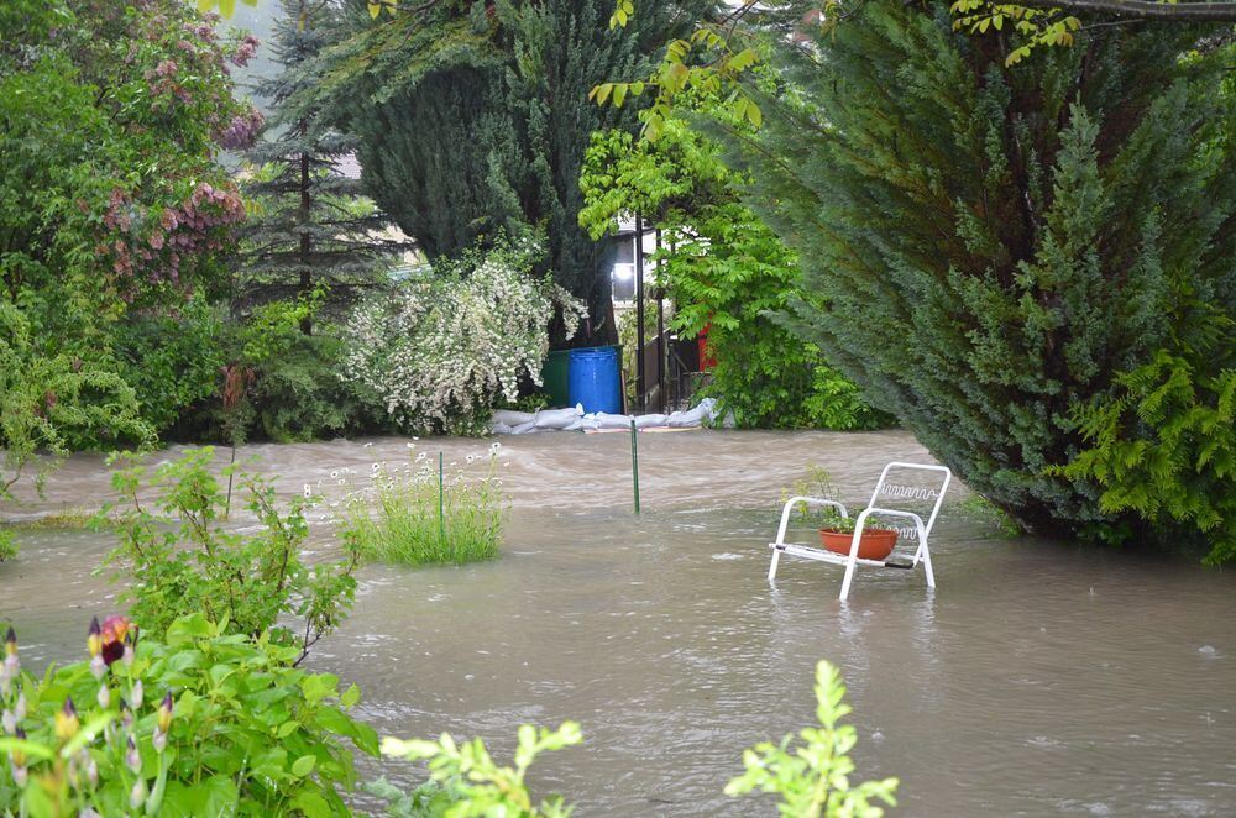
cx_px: 618
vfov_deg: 27.9
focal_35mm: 48
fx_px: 1644
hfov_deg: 41.2
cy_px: 409
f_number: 4.2
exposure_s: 1/60
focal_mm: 32
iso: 900
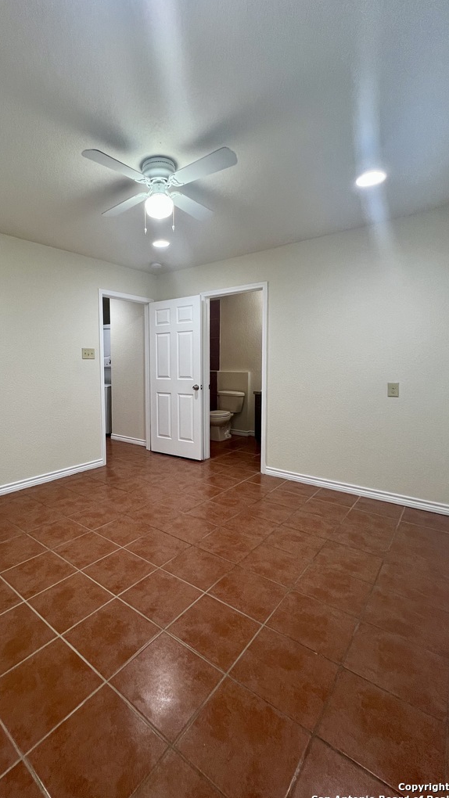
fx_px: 317
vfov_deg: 102.9
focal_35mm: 15
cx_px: 164
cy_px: 383
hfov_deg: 69.3
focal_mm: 1.57
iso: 200
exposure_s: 1/120
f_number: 1.8
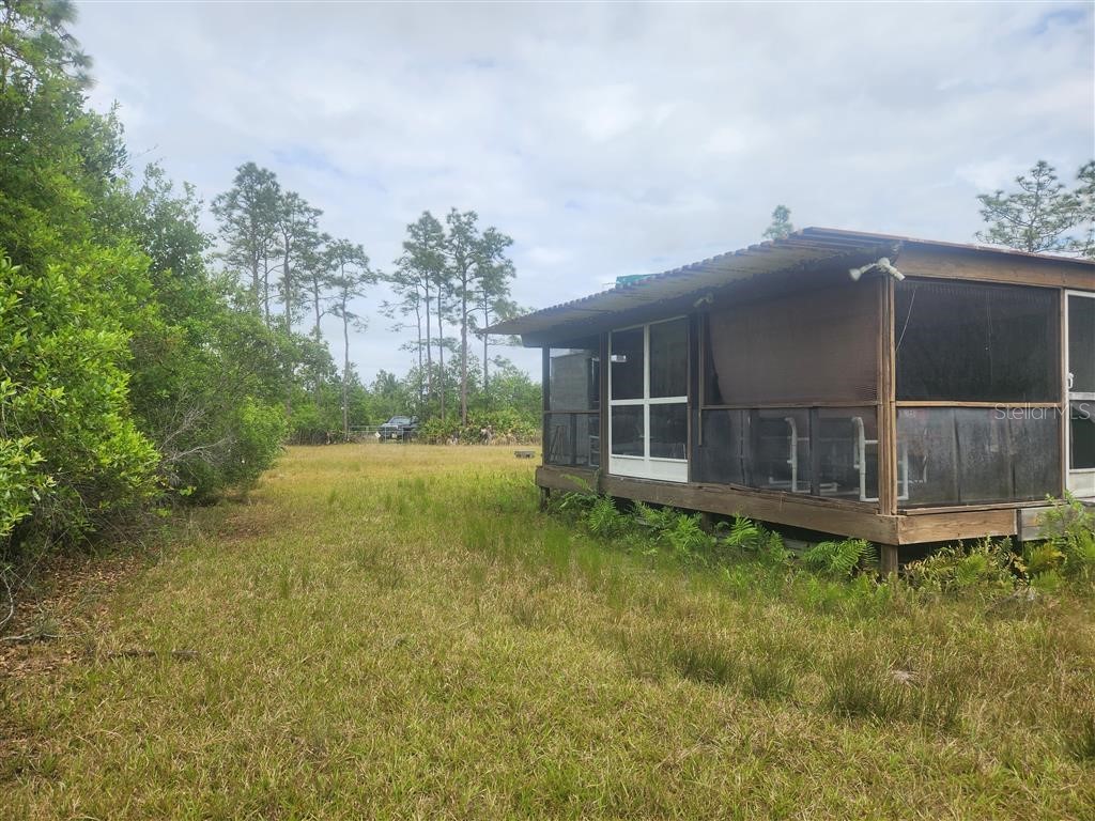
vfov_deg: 58.9
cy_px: 410
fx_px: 728
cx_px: 548
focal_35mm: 23
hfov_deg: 73.9
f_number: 1.8
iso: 20
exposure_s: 1/1941
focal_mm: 5.4
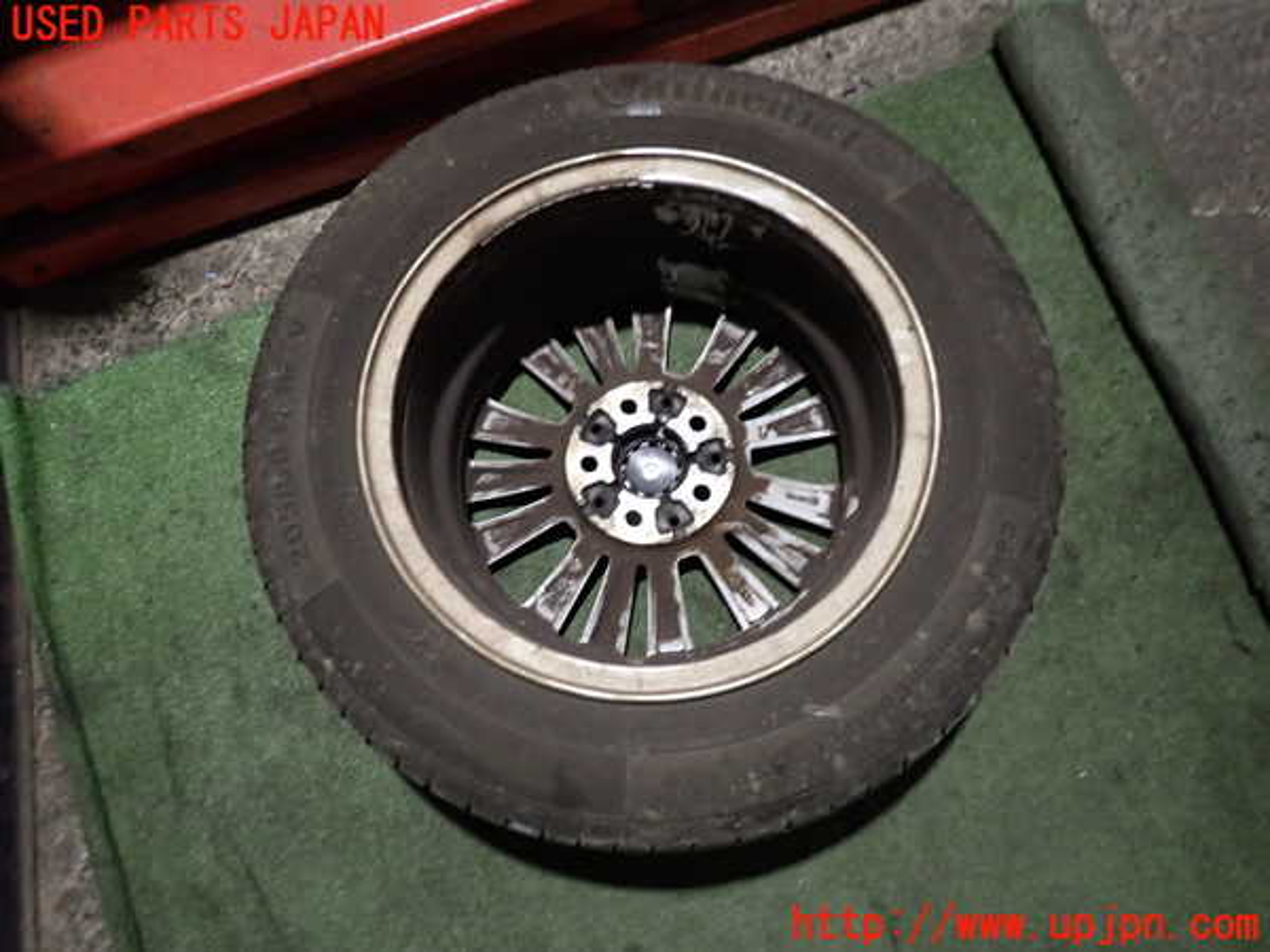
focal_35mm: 25
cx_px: 635
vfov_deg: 54.9
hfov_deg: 69.4
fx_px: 917
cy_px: 476
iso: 500
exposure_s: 1/30
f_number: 2
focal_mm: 4.5
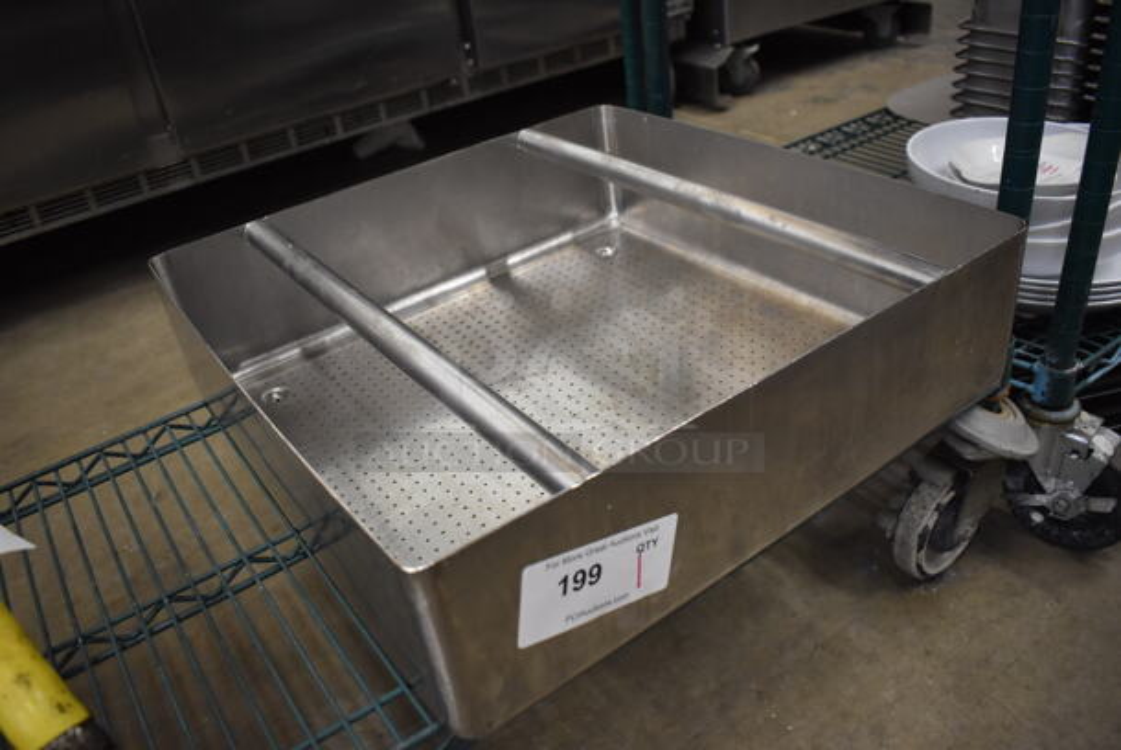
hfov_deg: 67.3
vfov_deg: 48.0
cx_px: 560
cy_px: 375
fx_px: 842
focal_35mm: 27
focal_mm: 18
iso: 1800
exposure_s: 1/125
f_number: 3.5
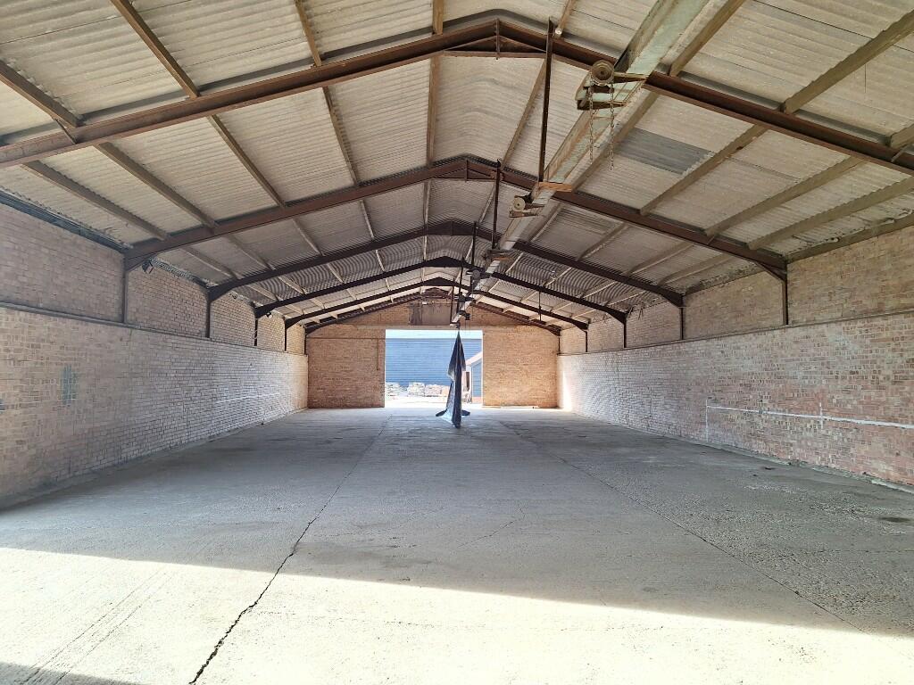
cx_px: 457
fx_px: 607
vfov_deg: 58.9
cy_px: 342
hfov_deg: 73.9
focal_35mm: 23
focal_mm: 5.54
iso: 64
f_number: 1.8
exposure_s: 1/120
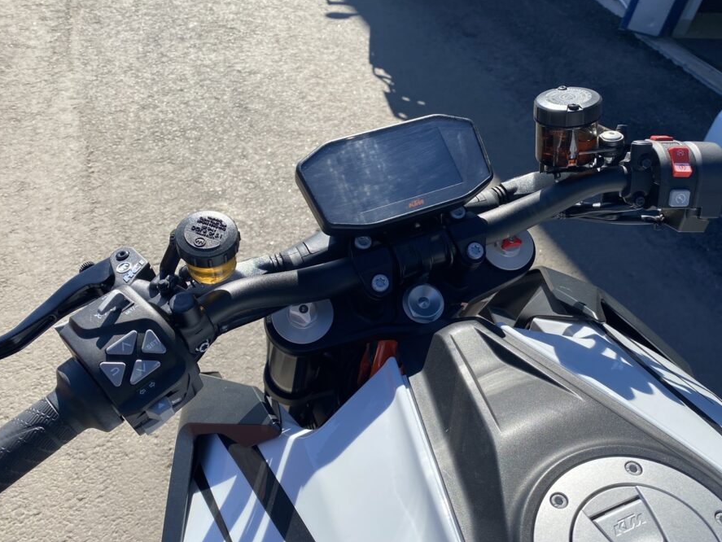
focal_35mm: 30
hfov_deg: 59.8
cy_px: 257
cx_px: 396
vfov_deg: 46.8
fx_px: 626
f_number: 1.8
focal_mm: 4.25
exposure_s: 1/2141
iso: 32
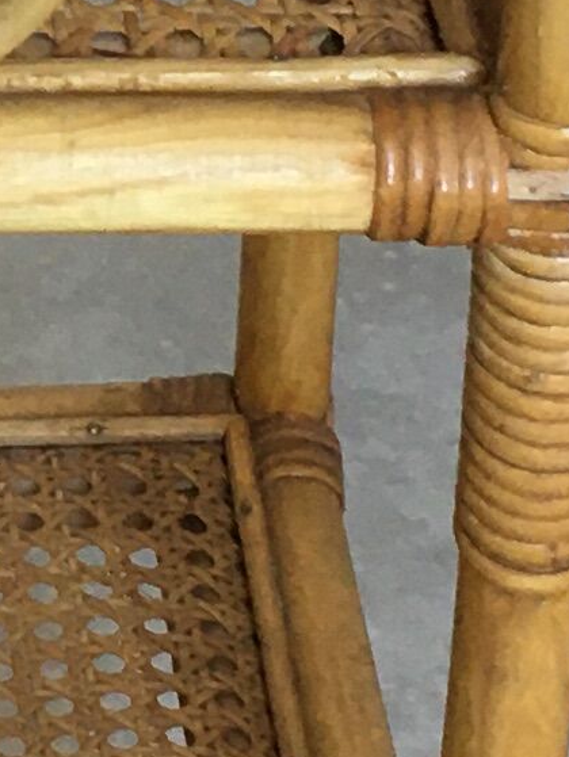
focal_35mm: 209
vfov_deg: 9.4
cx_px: -322
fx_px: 4575
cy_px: 30
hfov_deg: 7.0
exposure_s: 1/33
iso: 100
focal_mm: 4.15
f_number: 2.2
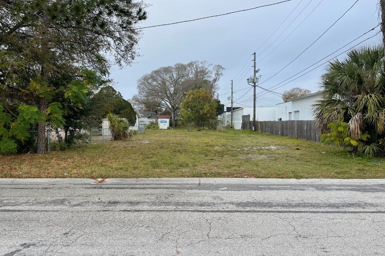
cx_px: 186
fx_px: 289
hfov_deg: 67.4
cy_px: 115
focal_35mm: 27
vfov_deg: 47.8
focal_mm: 5.1
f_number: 1.6
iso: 32
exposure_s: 1/1175
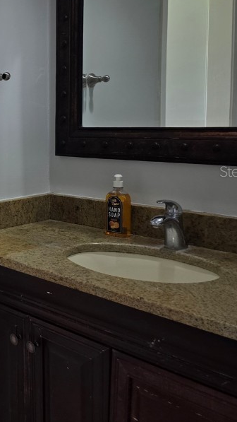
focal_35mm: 43
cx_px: -75
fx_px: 480
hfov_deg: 24.1
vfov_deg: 47.1
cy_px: 171
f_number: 1.7
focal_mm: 6.3
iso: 125
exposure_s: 1/120
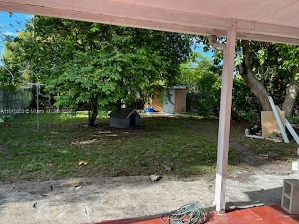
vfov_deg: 53.1
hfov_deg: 67.3
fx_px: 225
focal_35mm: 26
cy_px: 112
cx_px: 150
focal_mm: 5.7
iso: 50
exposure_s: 1/687
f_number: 1.5
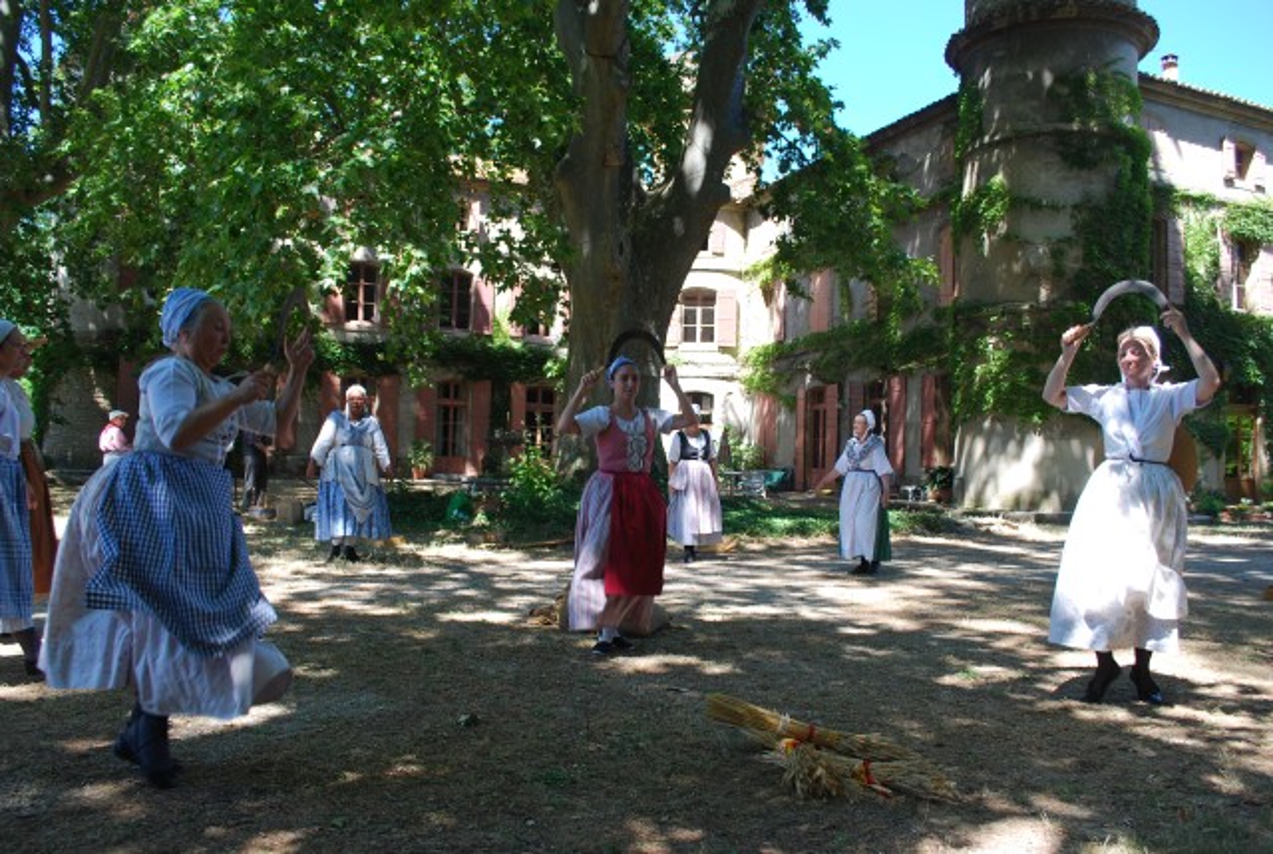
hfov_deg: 67.3
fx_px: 956
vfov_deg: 48.1
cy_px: 427
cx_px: 636
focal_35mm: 27
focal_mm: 18
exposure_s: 1/125
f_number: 5.6
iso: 140
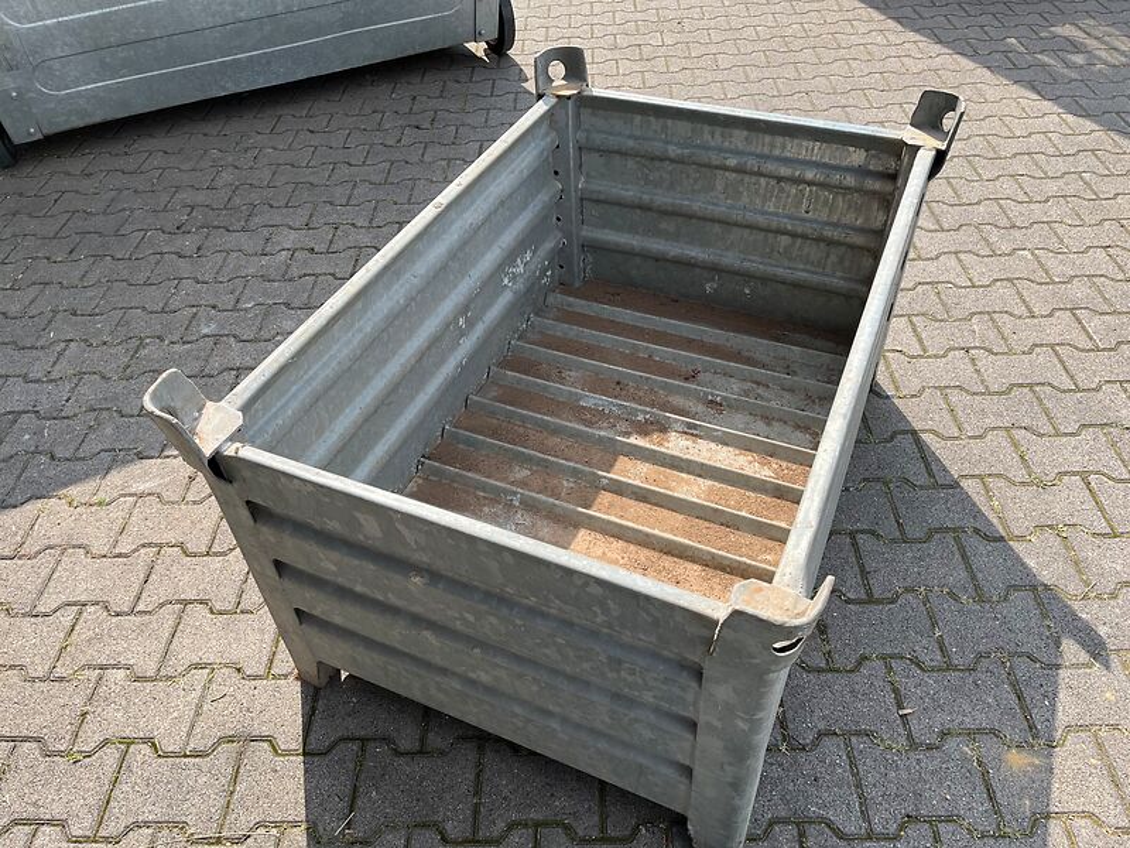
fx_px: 849
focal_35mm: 26
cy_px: 424
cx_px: 565
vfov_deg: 53.1
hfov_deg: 67.3
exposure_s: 1/1748
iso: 50
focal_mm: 5.1
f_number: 1.6
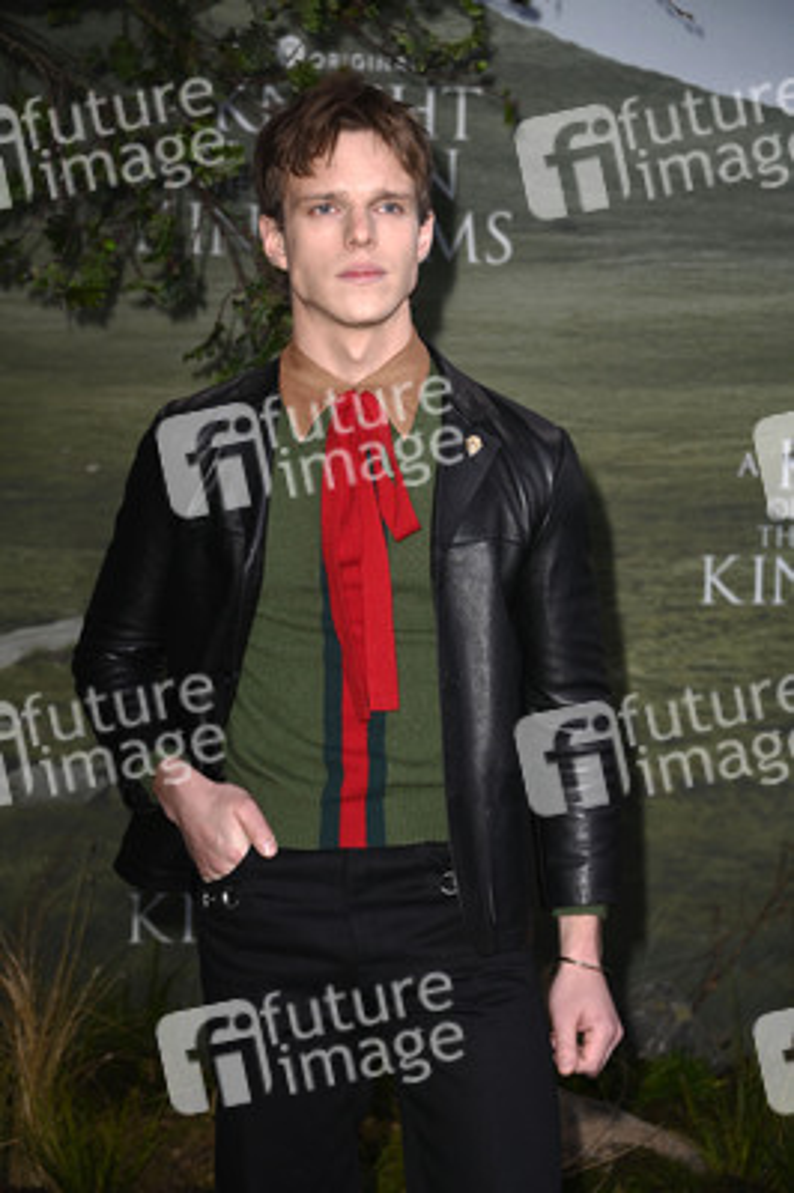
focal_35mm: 100
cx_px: 397
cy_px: 596
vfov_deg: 20.4
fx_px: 3314
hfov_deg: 13.7
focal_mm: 100
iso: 250
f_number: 5.6
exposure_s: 1/250
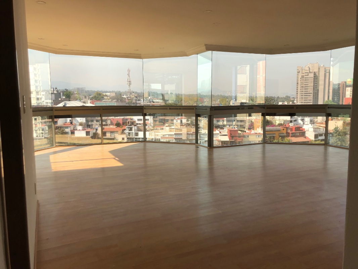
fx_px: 290
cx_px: 179
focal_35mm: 28
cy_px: 134
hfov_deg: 63.4
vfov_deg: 49.8
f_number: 1.8
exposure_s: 1/353
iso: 20
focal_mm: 3.99
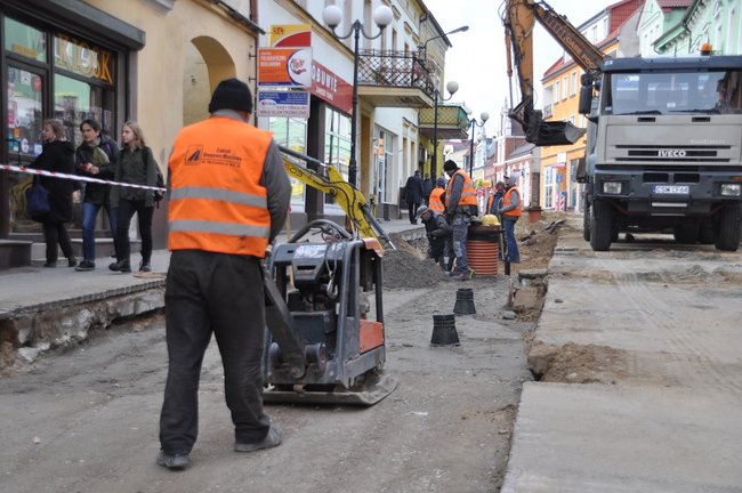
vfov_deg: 25.0
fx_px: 1112
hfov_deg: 36.9
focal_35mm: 54
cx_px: 371
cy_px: 246
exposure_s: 1/800
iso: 500
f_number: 4.5
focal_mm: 36
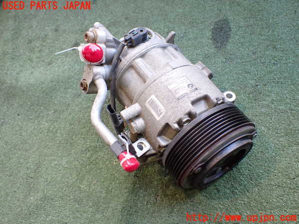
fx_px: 259
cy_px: 112
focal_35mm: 30
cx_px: 150
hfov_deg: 60.0
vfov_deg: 46.8
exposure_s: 1/125
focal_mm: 5.4
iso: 500
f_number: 2.3
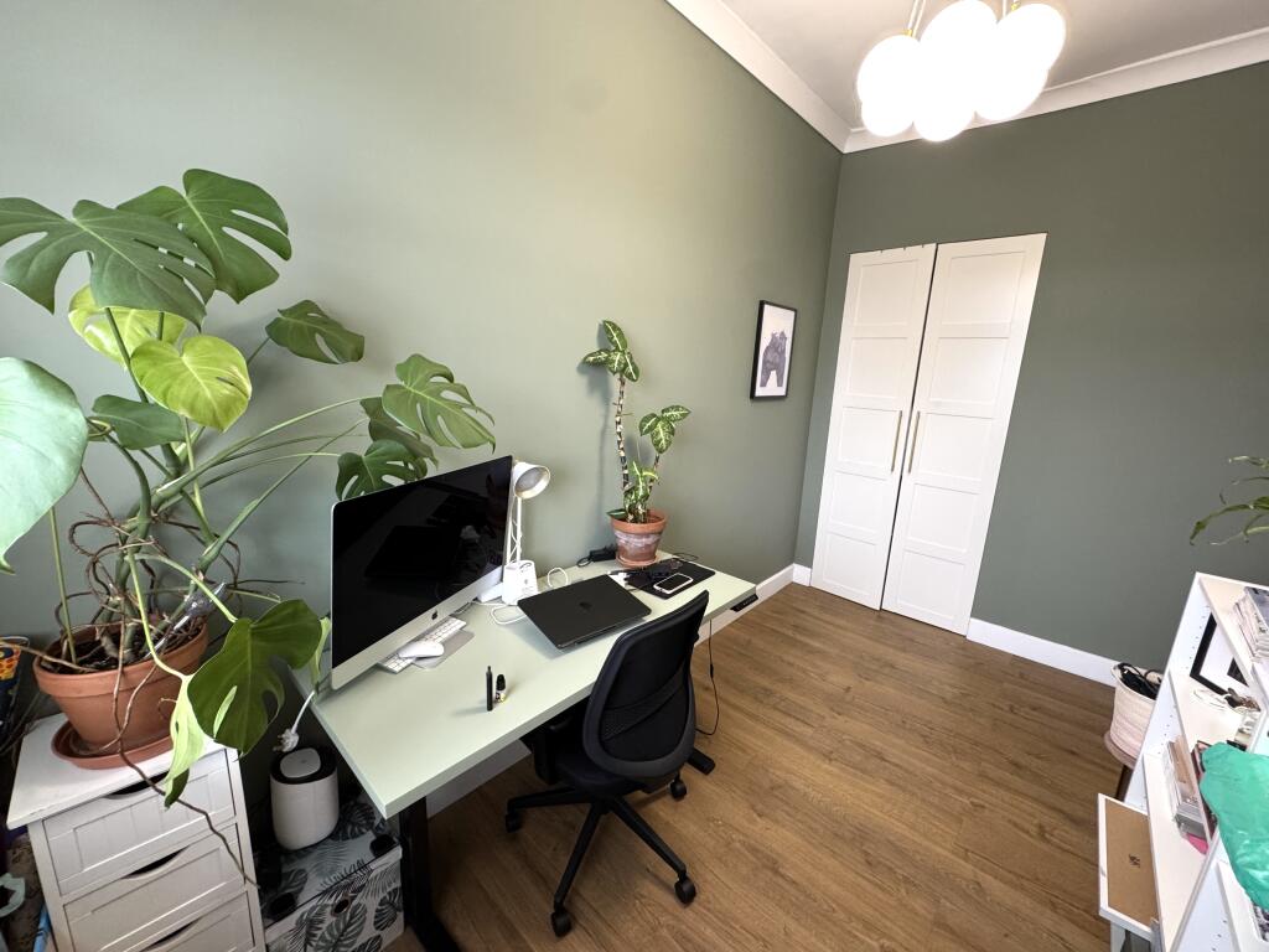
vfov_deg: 85.7
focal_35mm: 14
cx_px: 634
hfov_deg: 102.1
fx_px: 513
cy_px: 476
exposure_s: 1/50
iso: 250
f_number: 2.2
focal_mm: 2.22
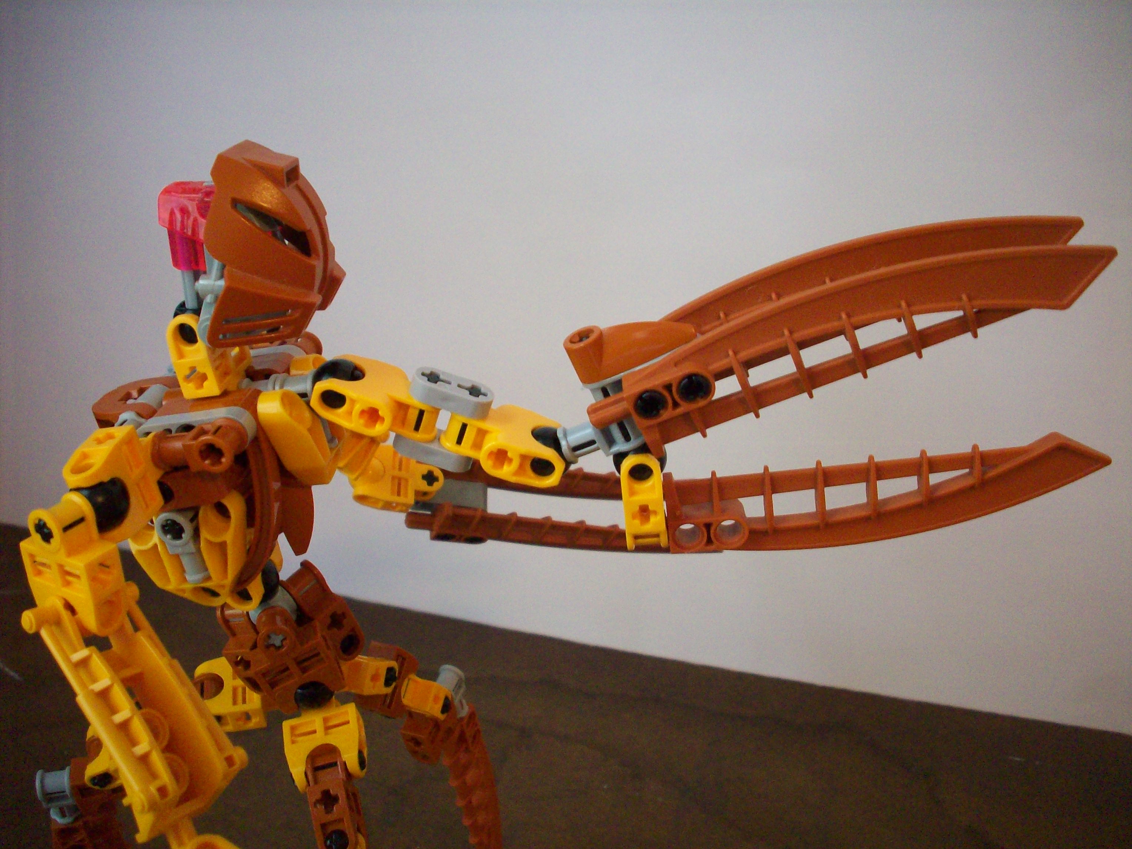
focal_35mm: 37
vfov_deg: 38.7
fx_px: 1210
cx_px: 566
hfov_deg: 50.1
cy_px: 424
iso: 193
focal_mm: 6.2
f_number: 2.8
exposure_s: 1/11.3
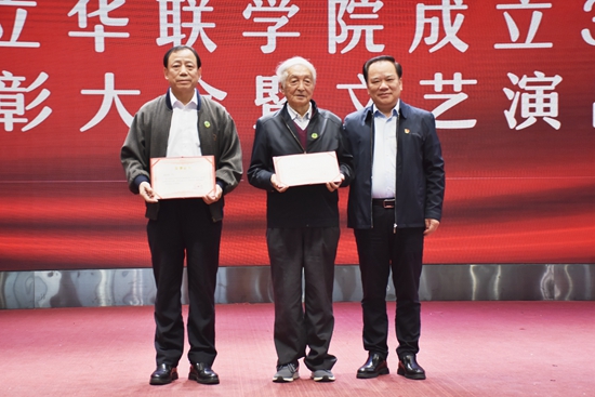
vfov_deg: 18.2
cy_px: 198
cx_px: 298
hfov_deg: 27.0
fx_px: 1240
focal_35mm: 75
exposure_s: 1/125
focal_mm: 50
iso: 1000
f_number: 5.6
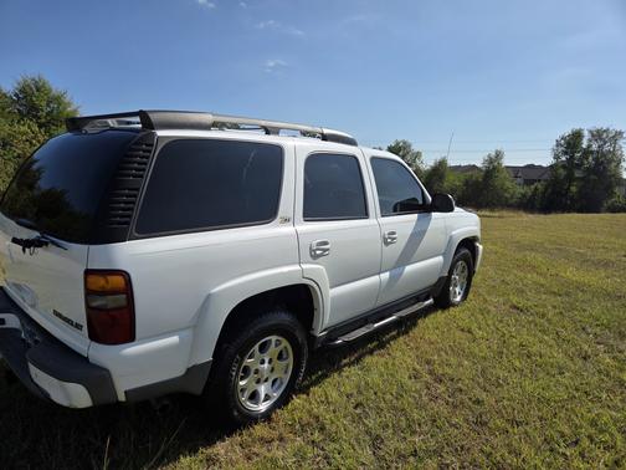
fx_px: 416
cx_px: 313
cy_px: 235
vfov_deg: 58.9
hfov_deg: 73.9
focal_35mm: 23
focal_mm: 5.4
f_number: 1.8
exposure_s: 1/6618
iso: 80
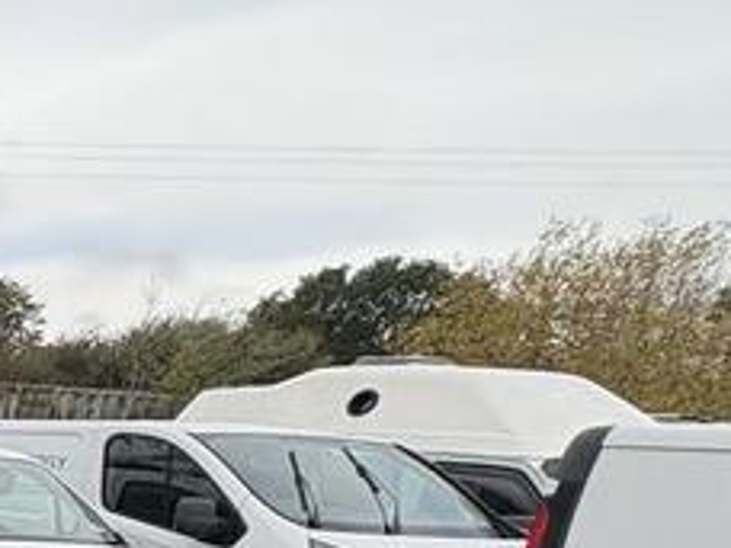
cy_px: 606
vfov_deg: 24.7
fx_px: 1161
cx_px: -644
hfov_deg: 20.8
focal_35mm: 55
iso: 40
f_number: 2.2
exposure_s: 1/361
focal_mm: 2.22
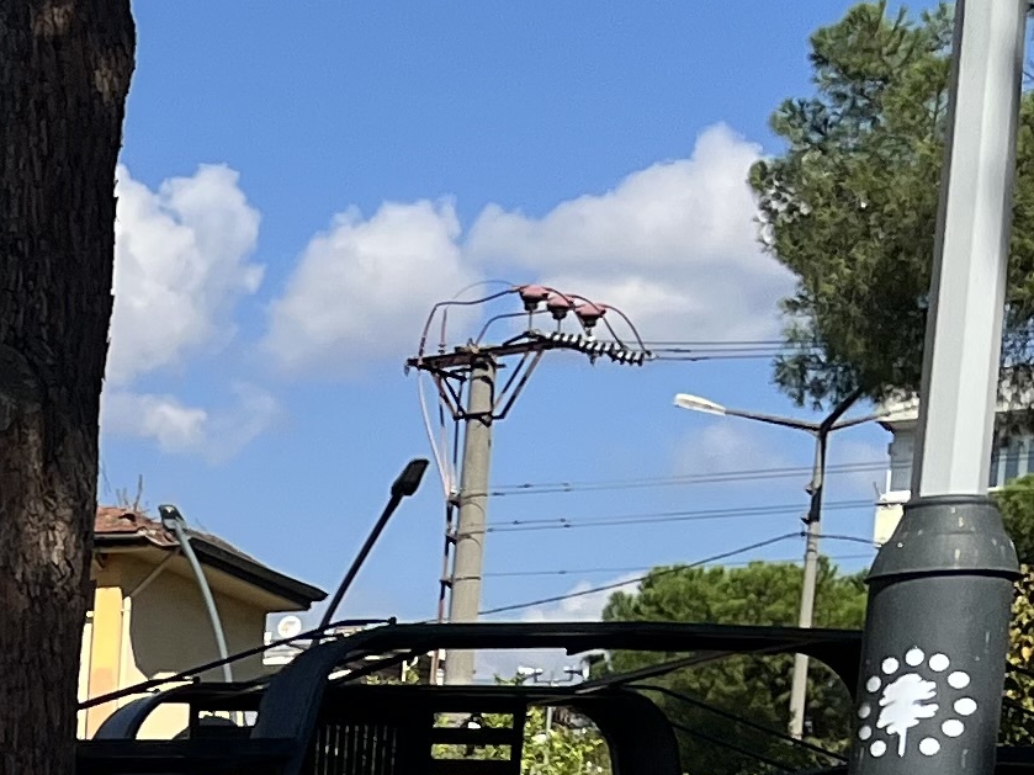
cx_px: -953
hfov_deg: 13.7
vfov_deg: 10.6
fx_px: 3733
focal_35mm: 125
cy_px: 1704
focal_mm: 5.1
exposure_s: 1/4484
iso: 50
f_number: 1.6
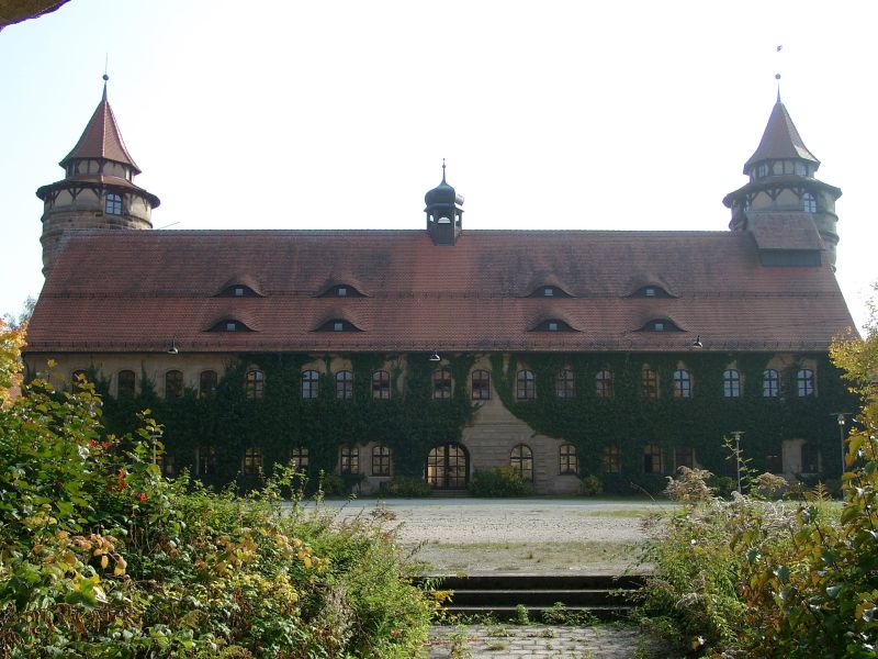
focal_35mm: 40
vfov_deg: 36.0
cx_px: 439
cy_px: 330
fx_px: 1015
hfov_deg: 46.8
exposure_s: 1/421
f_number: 4
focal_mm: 8.4
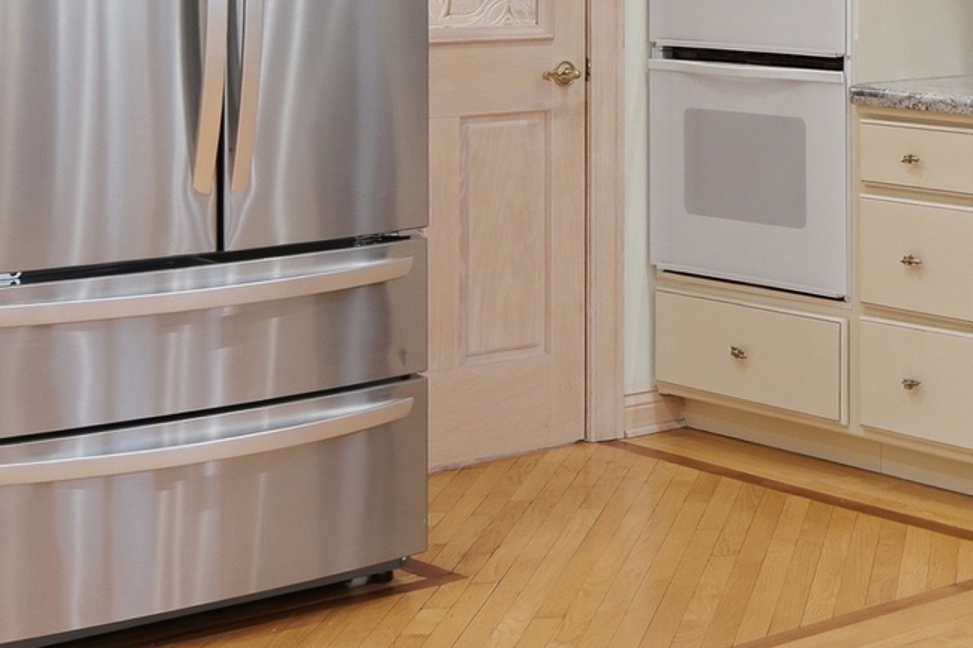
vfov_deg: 14.8
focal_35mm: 90
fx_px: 2431
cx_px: 1115
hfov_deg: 21.3
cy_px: -94
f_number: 8
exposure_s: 1/450
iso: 800
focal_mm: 24
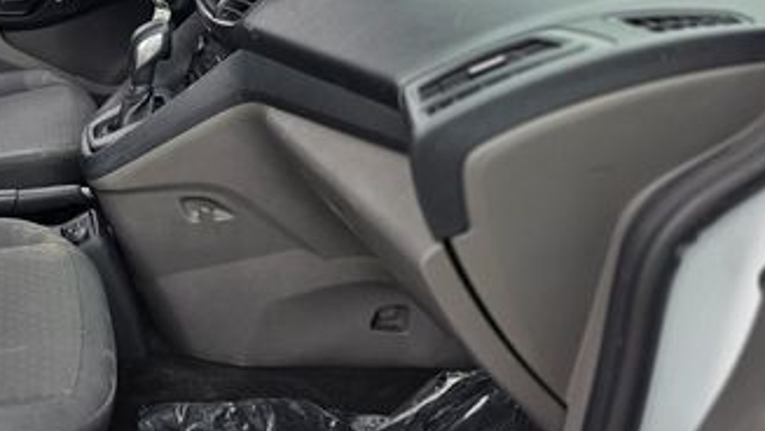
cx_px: 80
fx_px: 994
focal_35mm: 49
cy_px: 143
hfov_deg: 39.2
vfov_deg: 24.3
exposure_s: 1/359
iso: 40
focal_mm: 6.3
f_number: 1.7
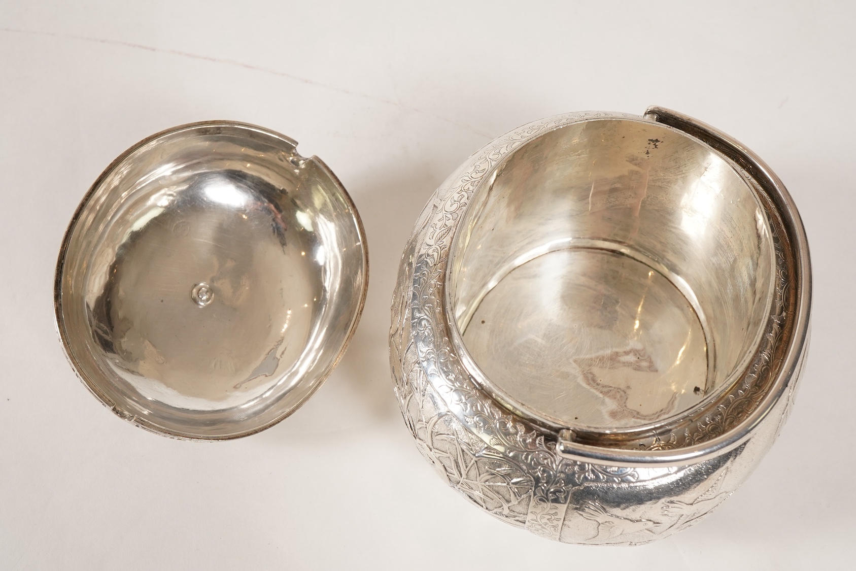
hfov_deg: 43.6
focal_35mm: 45
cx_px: 428
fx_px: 1070
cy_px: 286
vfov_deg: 29.9
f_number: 16
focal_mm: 30
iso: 400
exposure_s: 1/125
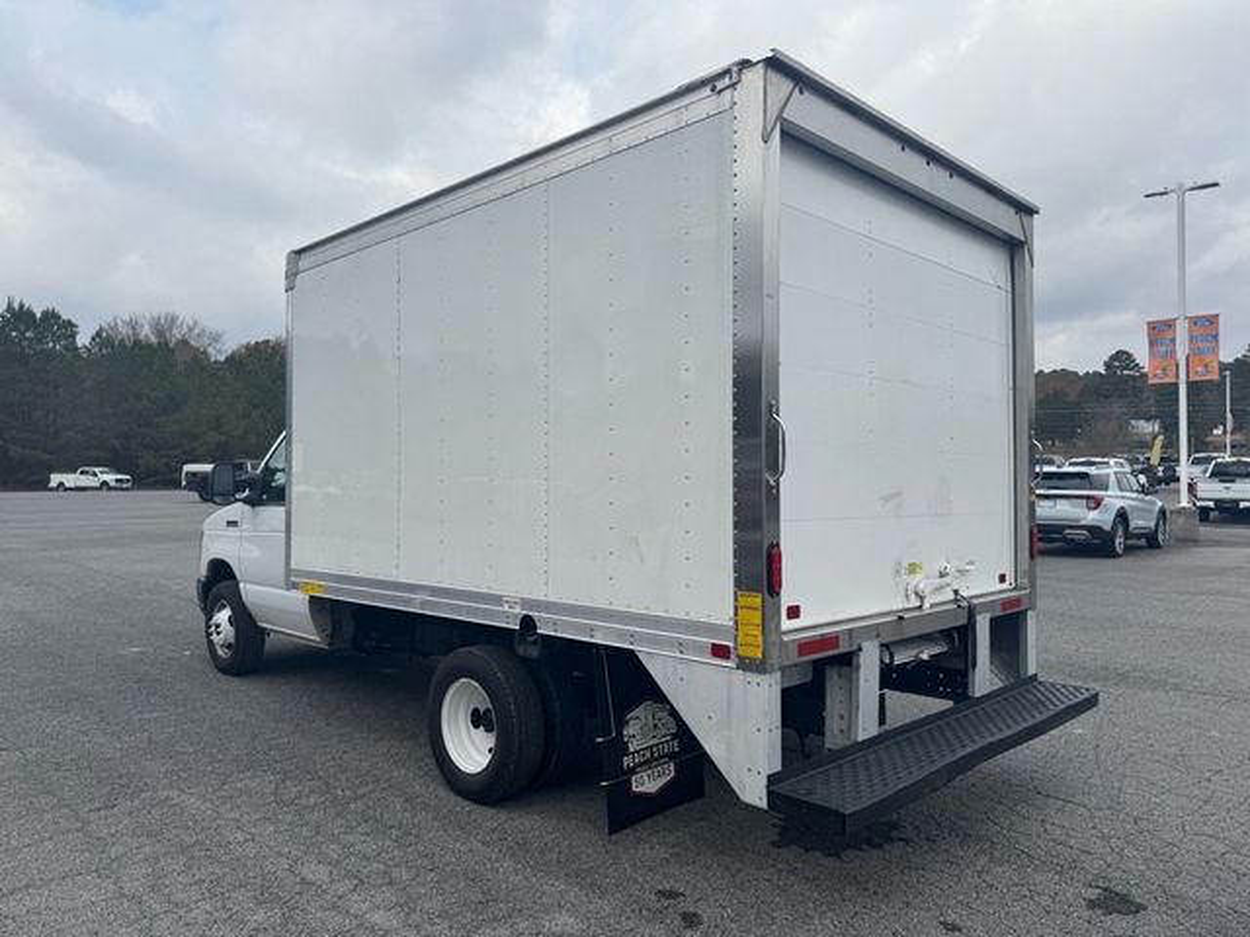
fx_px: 867
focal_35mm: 24
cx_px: 625
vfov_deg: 56.8
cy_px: 468
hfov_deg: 71.6
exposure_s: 1/4049
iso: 80
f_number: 1.78
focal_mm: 6.76
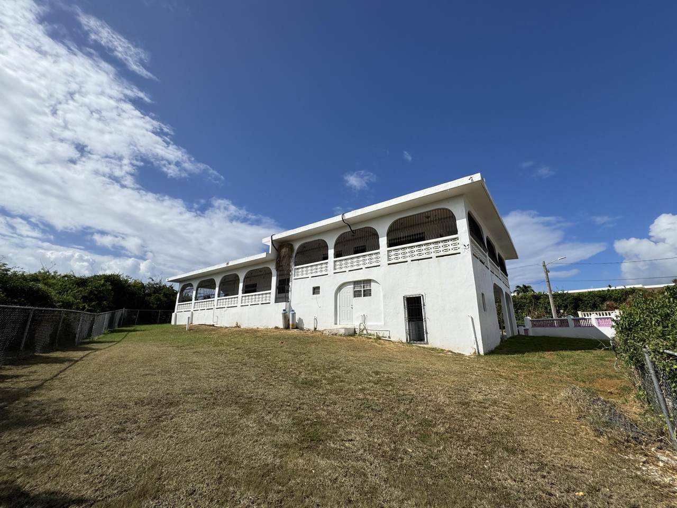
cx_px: 338
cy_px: 254
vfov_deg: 85.7
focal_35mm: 14
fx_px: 274
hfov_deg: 102.1
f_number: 2.2
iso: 40
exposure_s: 1/4926
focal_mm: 2.22
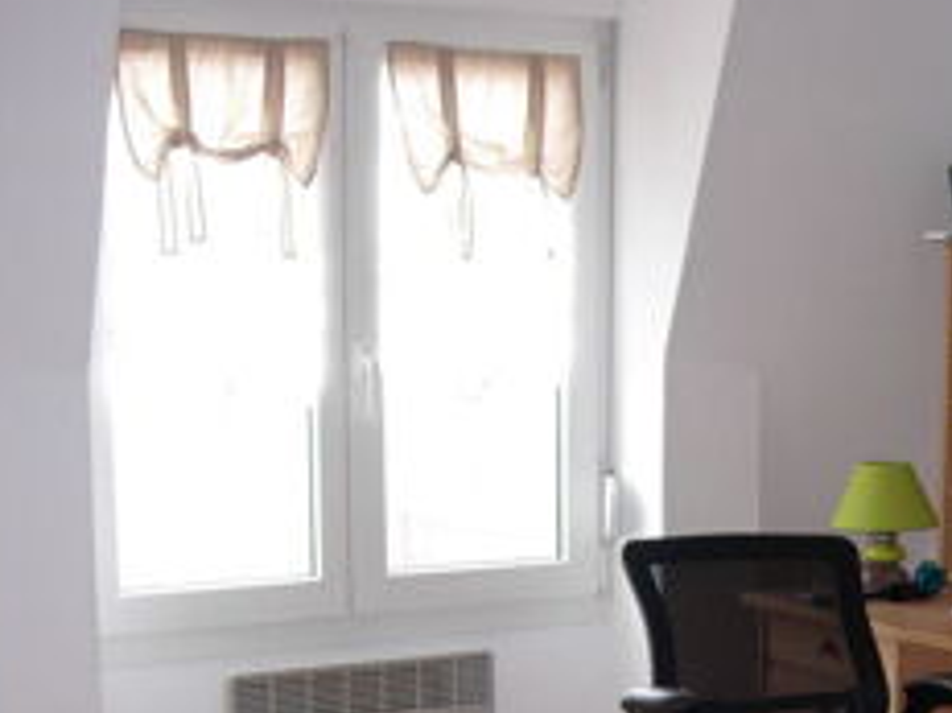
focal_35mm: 79
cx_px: 812
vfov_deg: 18.2
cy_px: 709
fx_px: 2172
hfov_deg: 24.2
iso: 79
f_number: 2.8
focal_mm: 7.8
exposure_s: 1/52.2
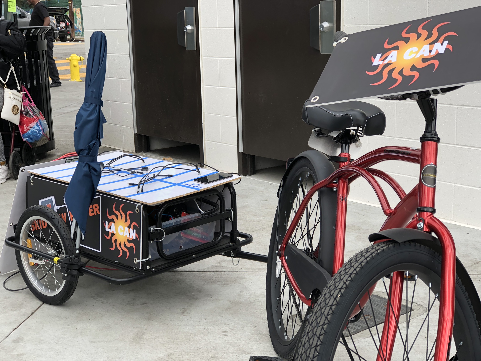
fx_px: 792
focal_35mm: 57
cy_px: 180
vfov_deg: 25.7
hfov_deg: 33.8
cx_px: 240
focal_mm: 6.6
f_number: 2.8
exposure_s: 1/138
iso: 20
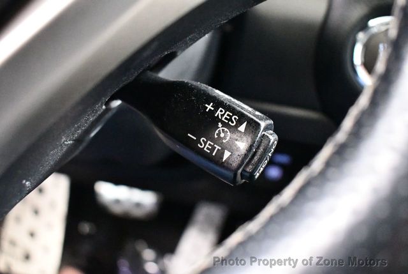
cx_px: 204
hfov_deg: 53.1
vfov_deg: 37.0
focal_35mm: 36
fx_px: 409
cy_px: 137
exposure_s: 1/50
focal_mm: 18
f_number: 3.5
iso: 12800
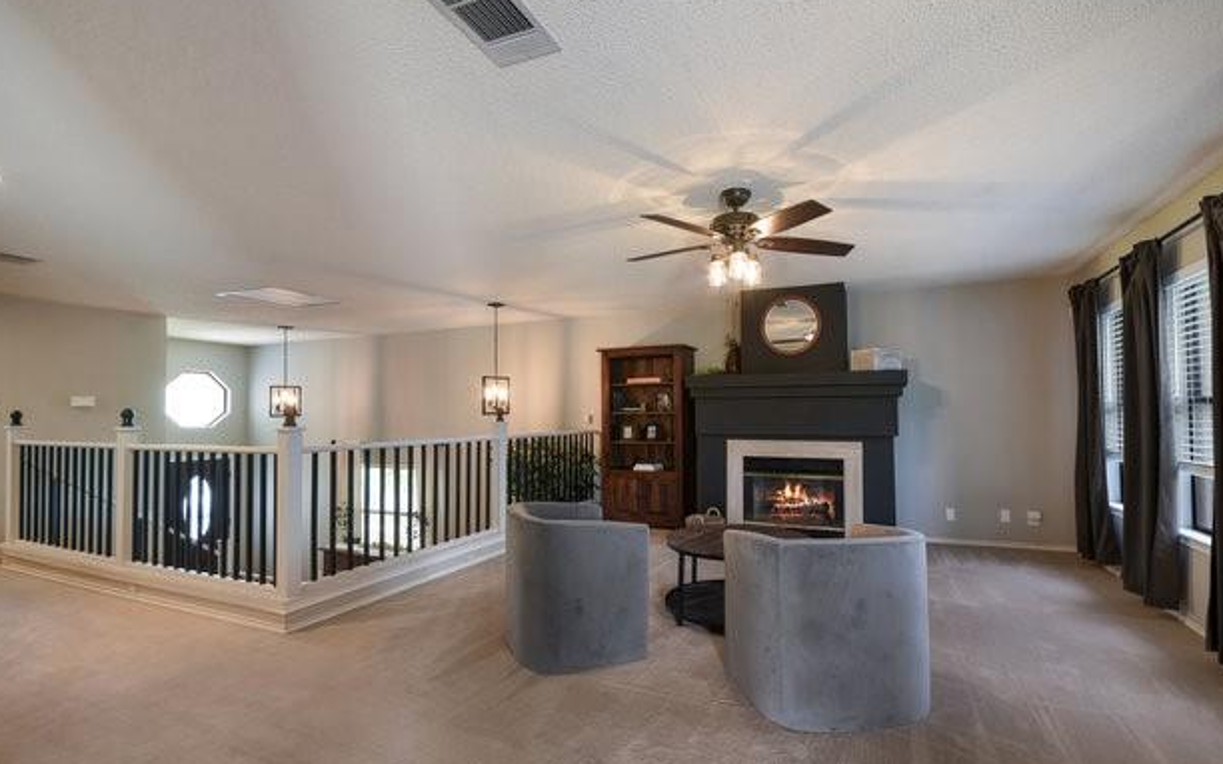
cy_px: 401
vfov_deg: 71.2
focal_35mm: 16
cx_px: 627
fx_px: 533
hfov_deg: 97.8
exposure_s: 1
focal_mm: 10
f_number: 8
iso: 200
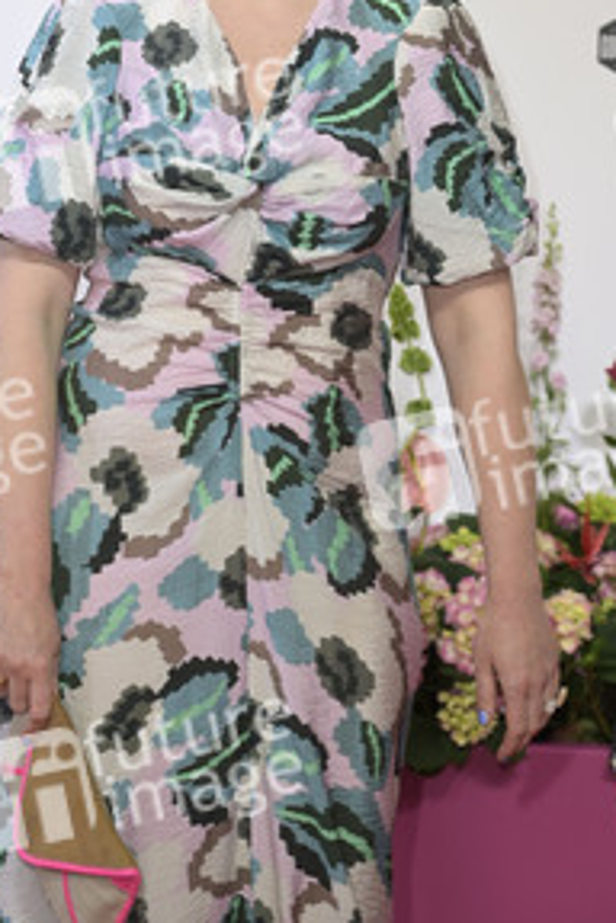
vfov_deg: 19.6
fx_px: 2669
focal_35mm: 104
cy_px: 295
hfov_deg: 13.2
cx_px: 231
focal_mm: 75
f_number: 5
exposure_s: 1/250
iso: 640
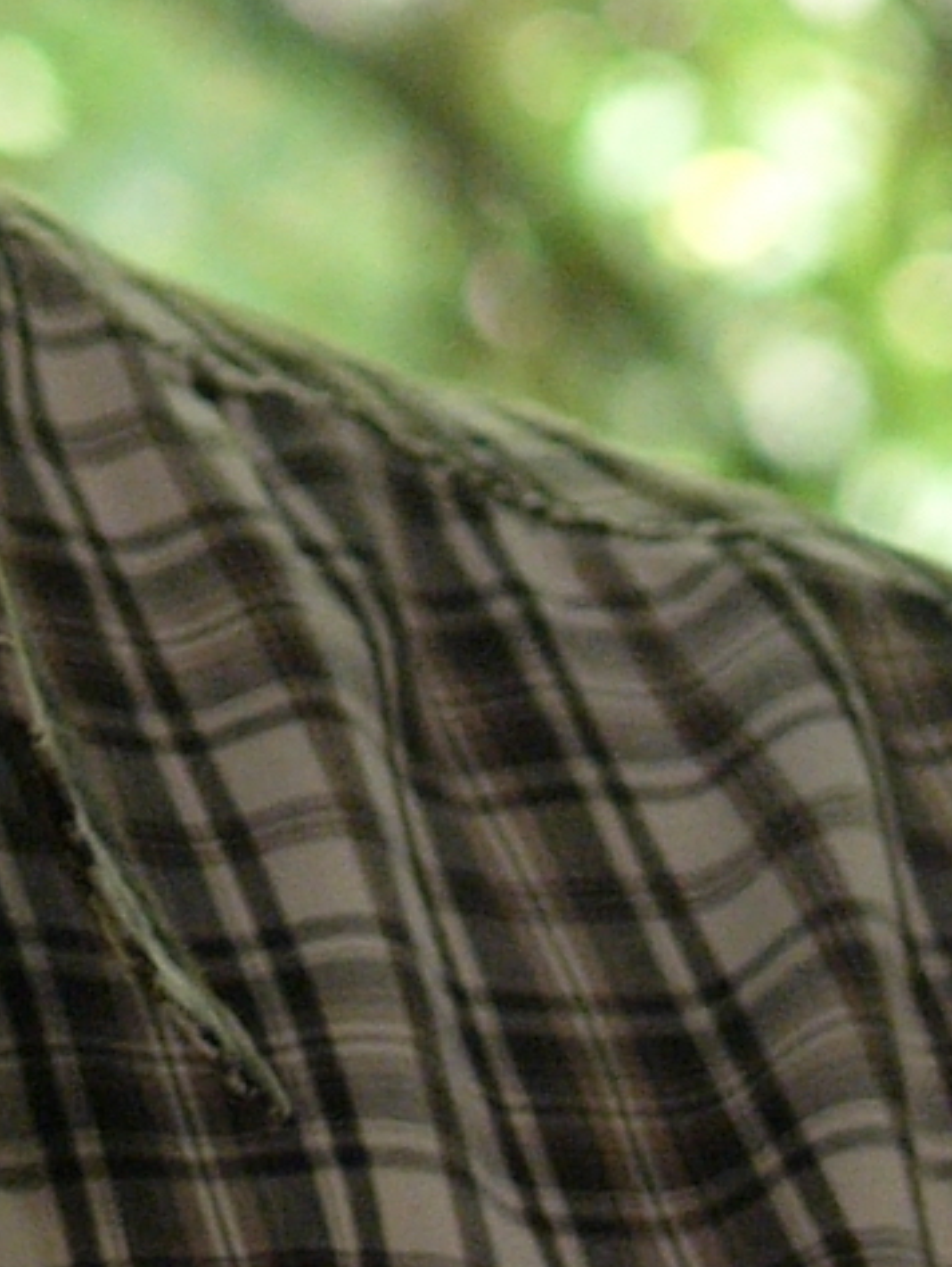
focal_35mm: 486
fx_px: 17805
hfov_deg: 3.0
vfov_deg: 4.0
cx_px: -1449
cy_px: -1144
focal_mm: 22.5
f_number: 2.4
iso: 100
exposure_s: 1/50
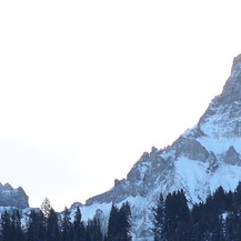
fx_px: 1118
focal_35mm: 142
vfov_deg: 11.6
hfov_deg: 12.2
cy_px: 401
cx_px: 32
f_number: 2.8
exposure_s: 1/250
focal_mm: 6
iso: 80
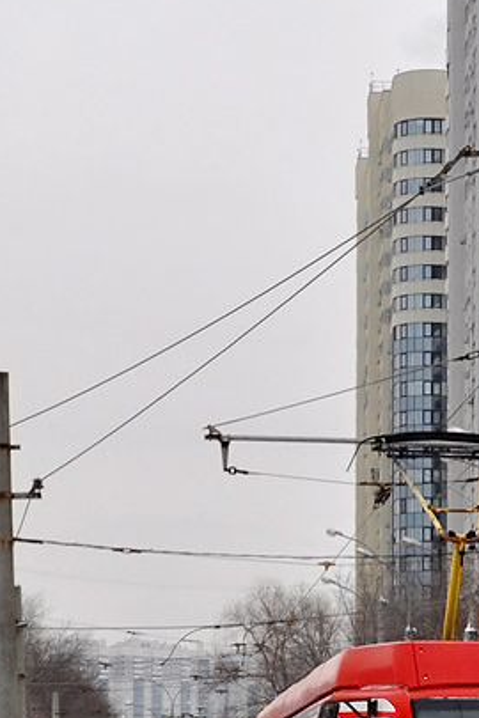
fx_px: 2894
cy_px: 433
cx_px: 470
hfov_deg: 9.4
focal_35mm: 145
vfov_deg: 14.1
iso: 200
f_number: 6.3
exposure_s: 1/320
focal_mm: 28
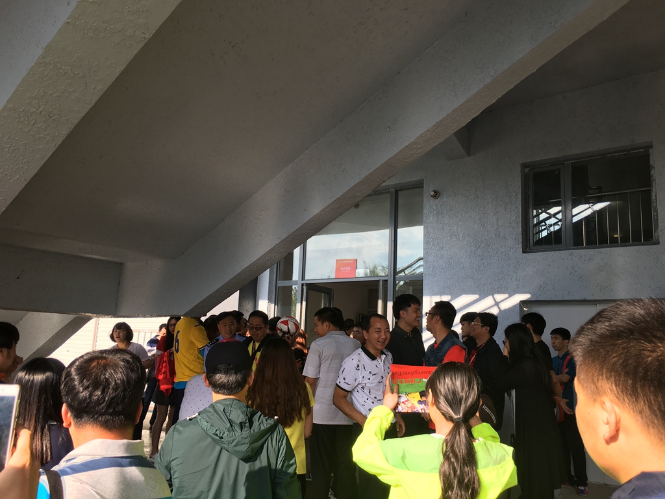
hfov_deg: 61.7
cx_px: 332
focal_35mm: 29
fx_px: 557
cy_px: 250
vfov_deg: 48.2
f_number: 2.2
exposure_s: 1/364
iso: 25
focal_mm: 4.15
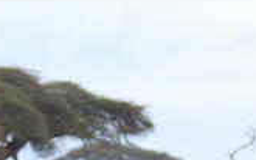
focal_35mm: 875
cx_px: 126
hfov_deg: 2.4
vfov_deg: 1.5
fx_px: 6104
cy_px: 253
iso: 360
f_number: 5
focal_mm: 135
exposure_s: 1/320
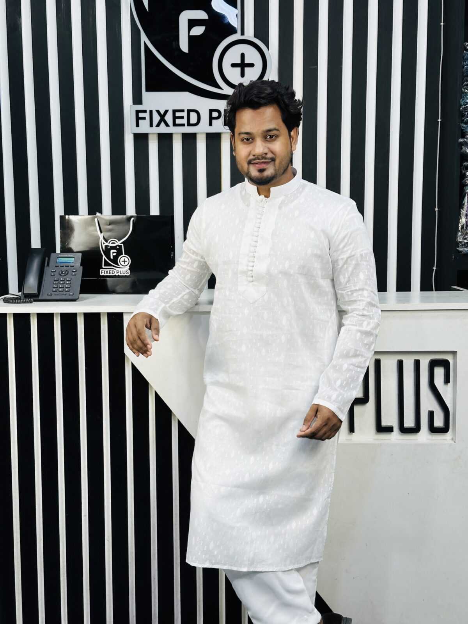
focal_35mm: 48
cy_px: 312
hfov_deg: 30.3
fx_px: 865
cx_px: 234
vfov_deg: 39.7
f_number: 1.78
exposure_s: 1/142
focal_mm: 6.86
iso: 50
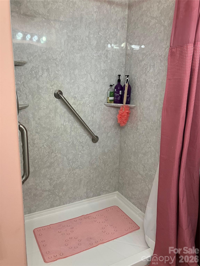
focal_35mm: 28
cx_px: 100
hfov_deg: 49.7
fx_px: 216
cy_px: 133
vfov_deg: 63.4
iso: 64
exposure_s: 1/60
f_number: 1.8
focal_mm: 3.99
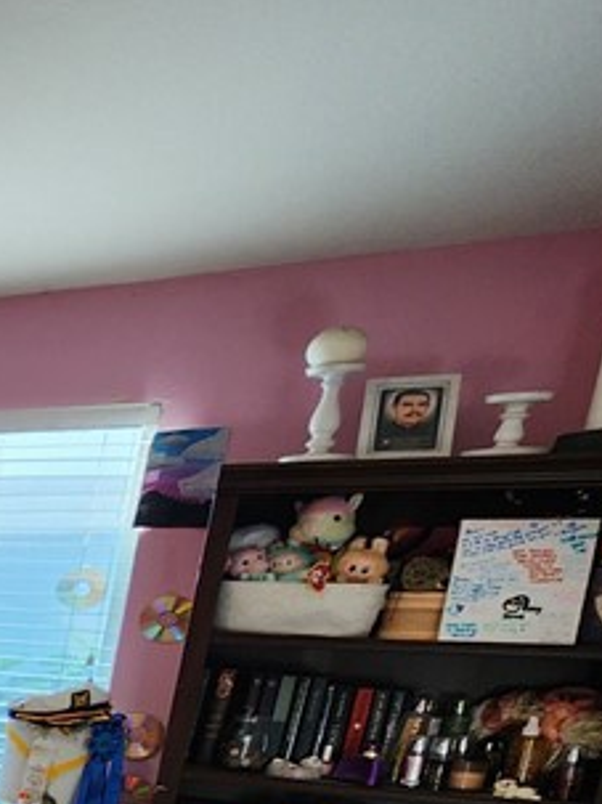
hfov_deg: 16.8
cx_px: -737
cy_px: 828
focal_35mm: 44
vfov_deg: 37.7
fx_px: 1021
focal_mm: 2.2
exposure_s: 1/60
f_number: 2.2
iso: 100
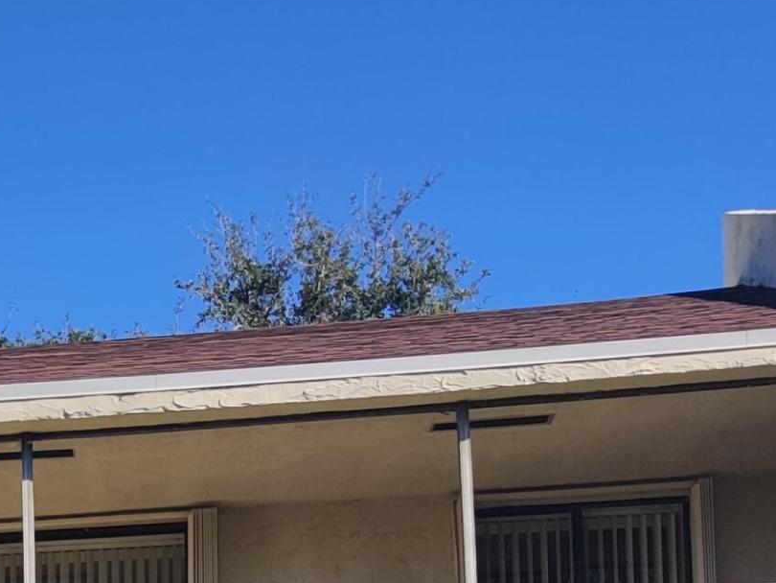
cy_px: 960
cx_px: -211
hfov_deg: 19.0
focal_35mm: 96
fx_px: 2153
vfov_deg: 14.1
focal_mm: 4.75
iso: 125
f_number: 1.65
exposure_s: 1/2740
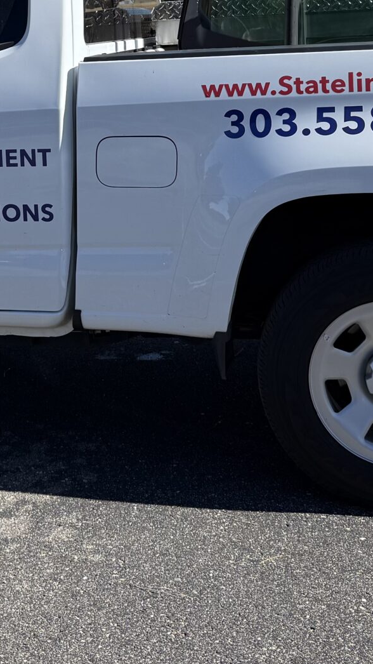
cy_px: 91
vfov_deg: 31.6
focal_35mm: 64
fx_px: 1126
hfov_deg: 18.6
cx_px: 60
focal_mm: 6.76
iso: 80
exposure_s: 1/2907
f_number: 1.78
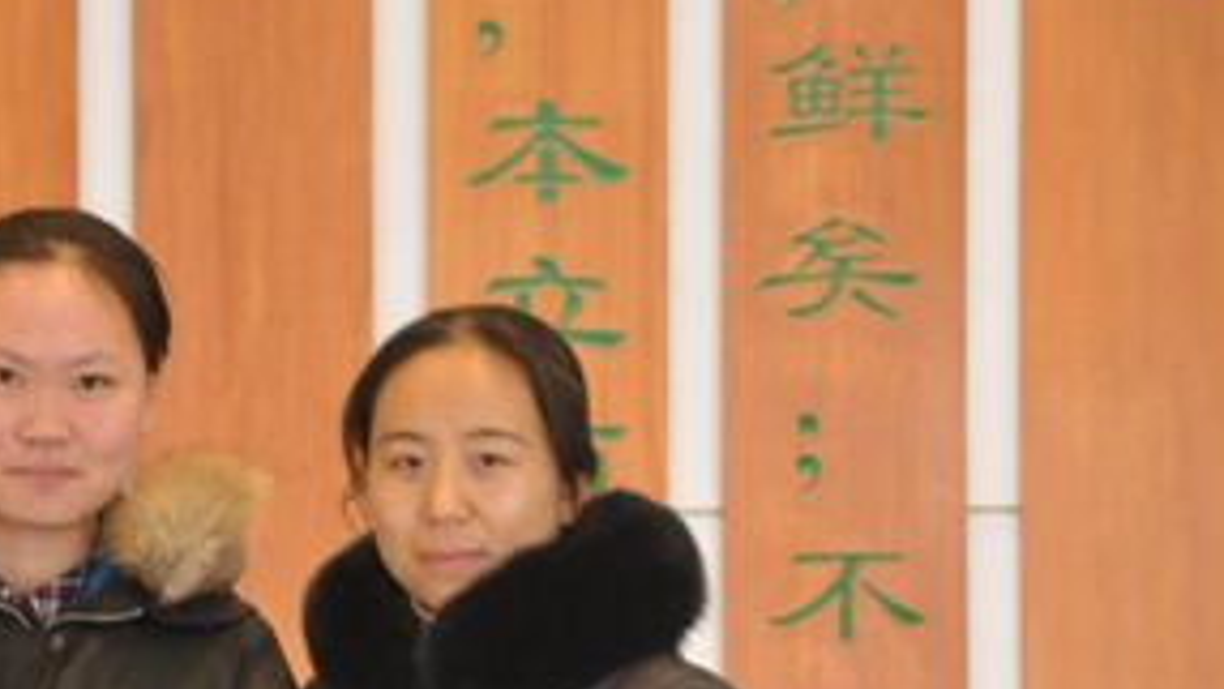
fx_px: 8470
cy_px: 595
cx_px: 282
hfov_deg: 8.3
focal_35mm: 261
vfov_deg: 4.7
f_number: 5.6
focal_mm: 95
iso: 320
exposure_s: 1/4
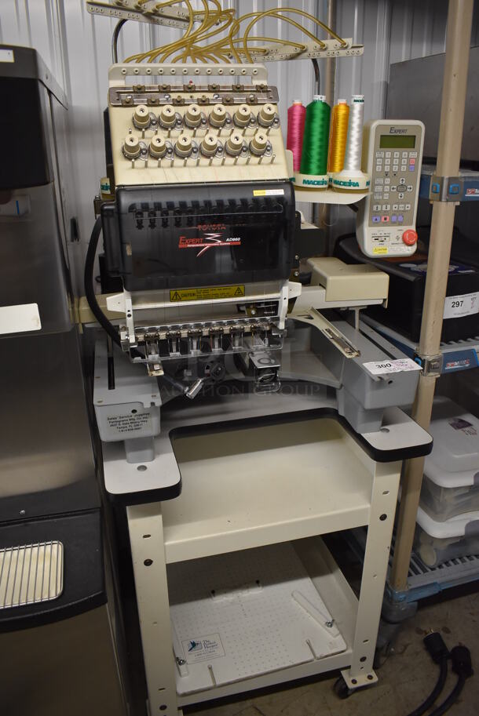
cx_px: 240
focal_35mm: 27
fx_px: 538
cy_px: 358
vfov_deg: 67.3
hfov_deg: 48.0
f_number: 3.5
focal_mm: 18
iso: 1100
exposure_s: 1/125
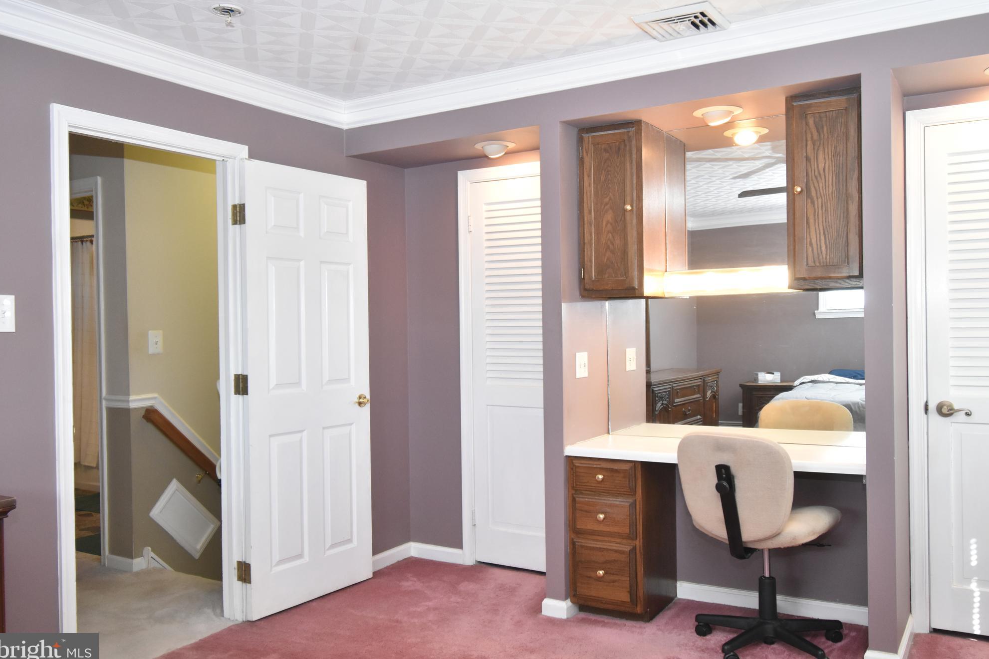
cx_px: 499
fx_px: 852
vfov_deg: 42.3
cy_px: 329
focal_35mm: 31
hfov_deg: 60.3
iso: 1600
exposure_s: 1/60
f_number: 5.6
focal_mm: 20
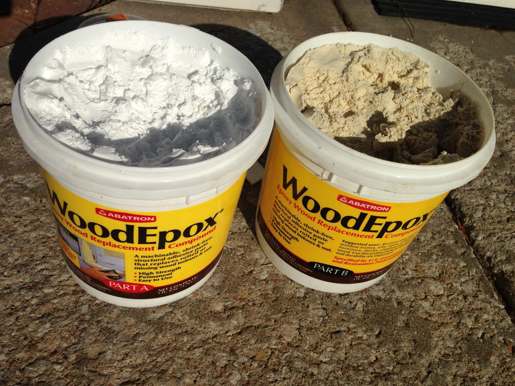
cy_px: 181
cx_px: 251
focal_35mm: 36
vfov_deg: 39.6
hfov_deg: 51.3
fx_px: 536
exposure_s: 1/6024
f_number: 2.4
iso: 50
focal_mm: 4.12
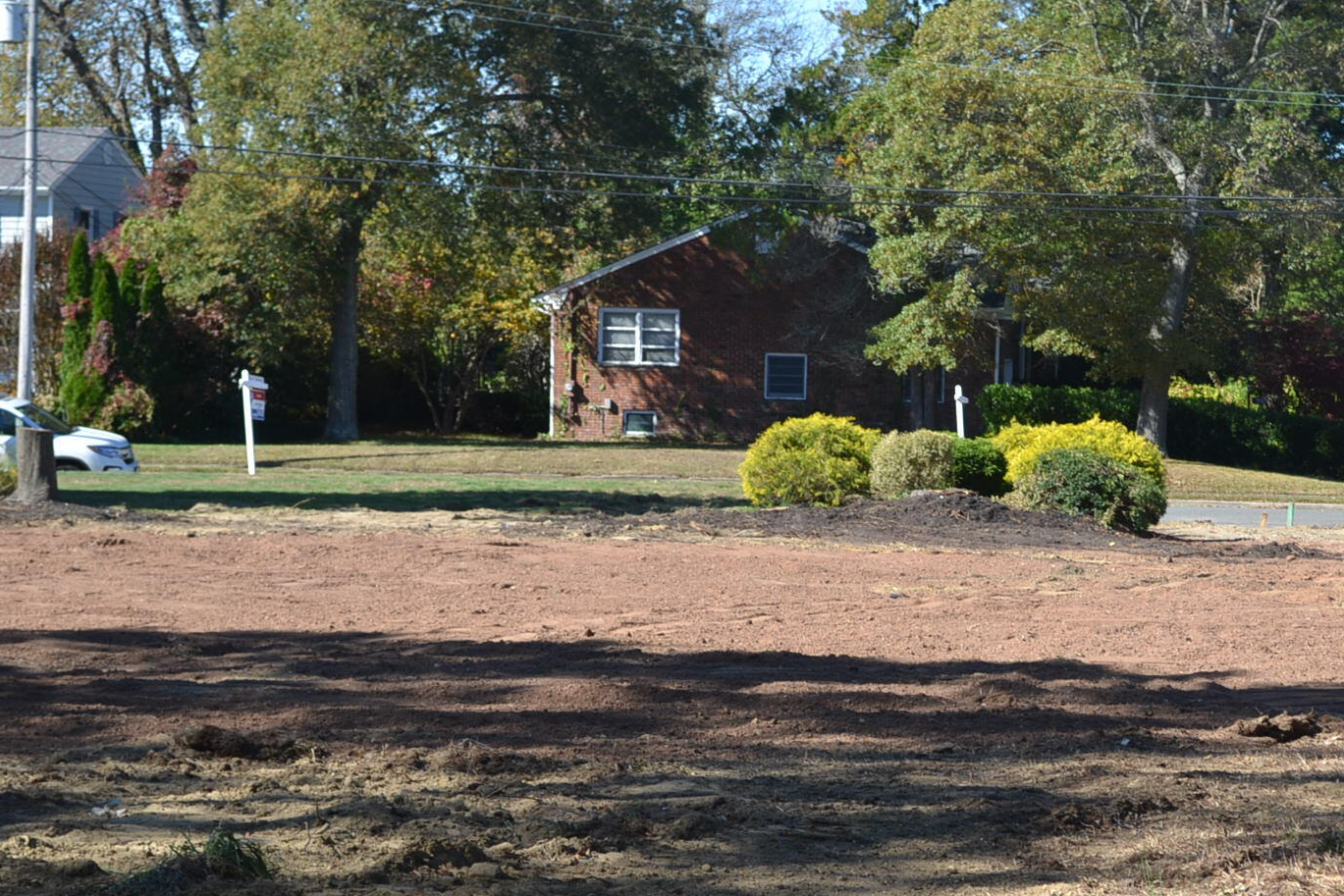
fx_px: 3957
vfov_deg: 12.9
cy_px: 655
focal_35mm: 106
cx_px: 1003
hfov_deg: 19.1
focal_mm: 42
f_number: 7.1
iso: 100
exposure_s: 1/200
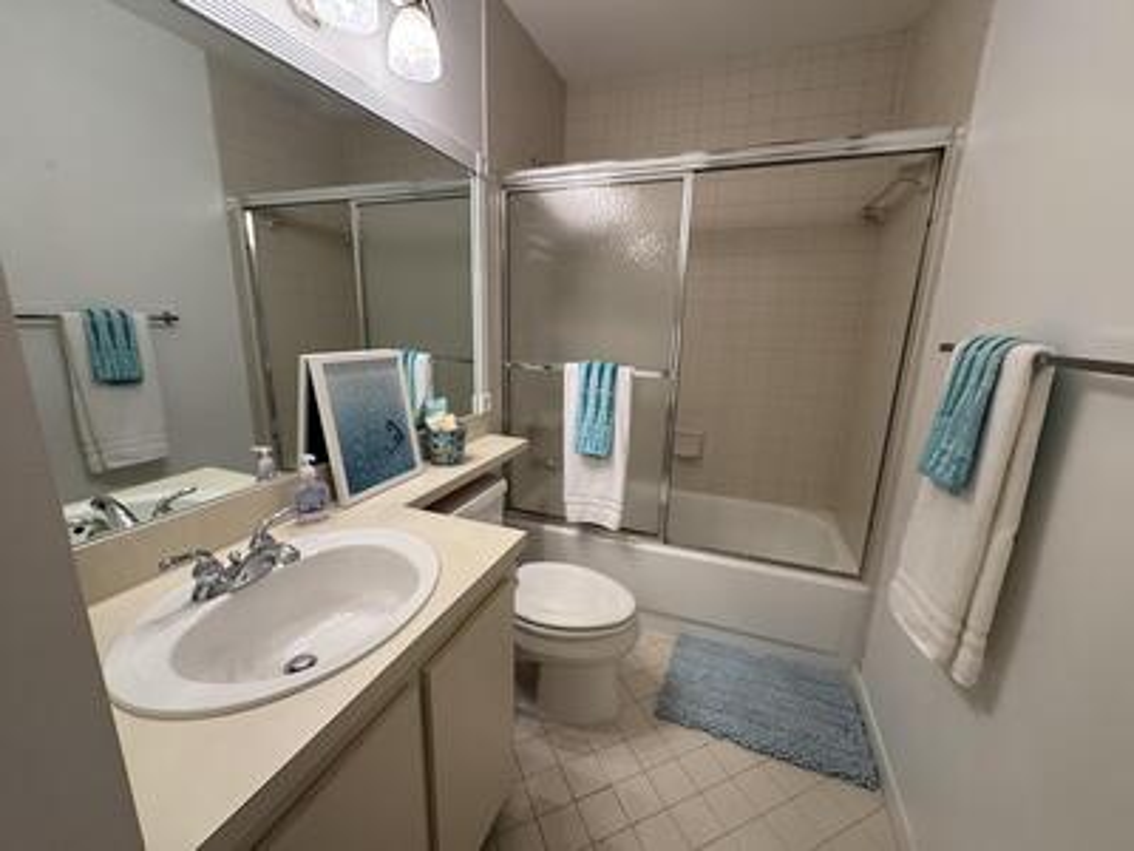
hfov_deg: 102.1
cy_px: 426
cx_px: 567
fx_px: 459
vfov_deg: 85.7
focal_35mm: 14
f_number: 2.2
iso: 250
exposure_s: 1/120
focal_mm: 2.22
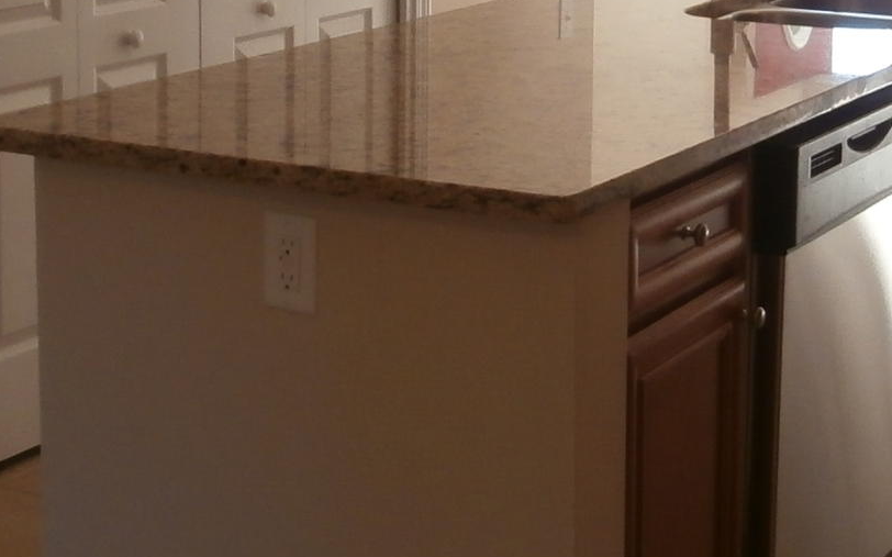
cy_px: -63
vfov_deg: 13.6
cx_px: 624
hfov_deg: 22.0
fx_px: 2284
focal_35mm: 94
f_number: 3
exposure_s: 1/60
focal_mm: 4.2
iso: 100
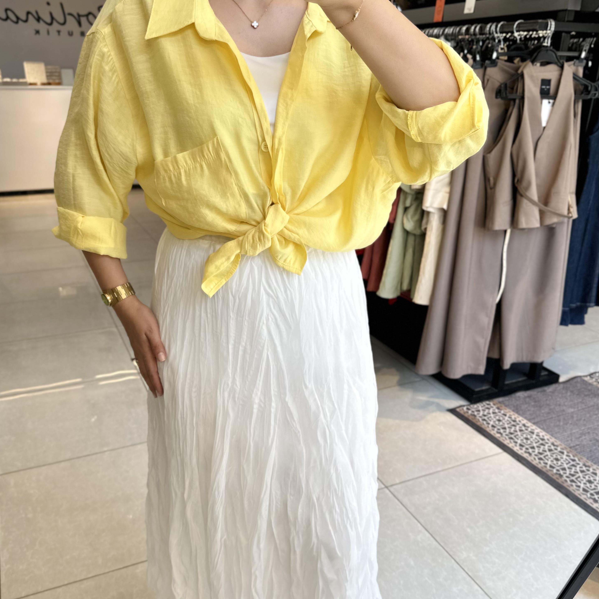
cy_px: 325
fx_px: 568
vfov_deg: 55.5
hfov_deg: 55.6
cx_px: 293
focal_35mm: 29
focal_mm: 6.86
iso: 64
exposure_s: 1/239
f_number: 1.78
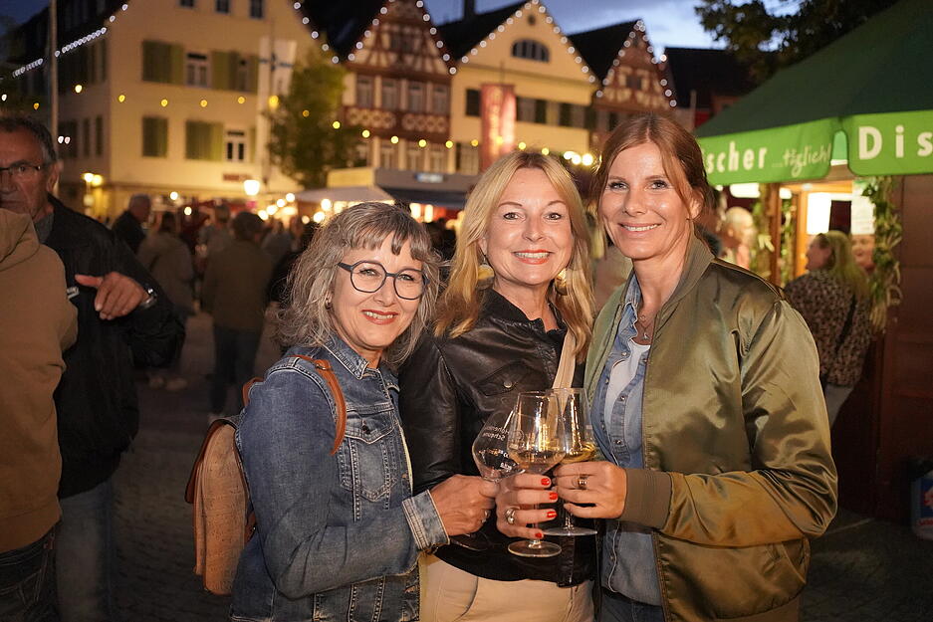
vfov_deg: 37.9
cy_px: 311
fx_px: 907
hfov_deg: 54.4
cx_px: 466
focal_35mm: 35
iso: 12800
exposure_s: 1/160
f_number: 3.2
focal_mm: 35
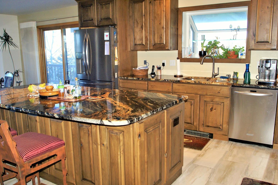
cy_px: 95
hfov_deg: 60.3
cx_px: 138
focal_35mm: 31
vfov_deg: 42.3
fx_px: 239
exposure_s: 1/60
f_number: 5.6
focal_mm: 20
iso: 400
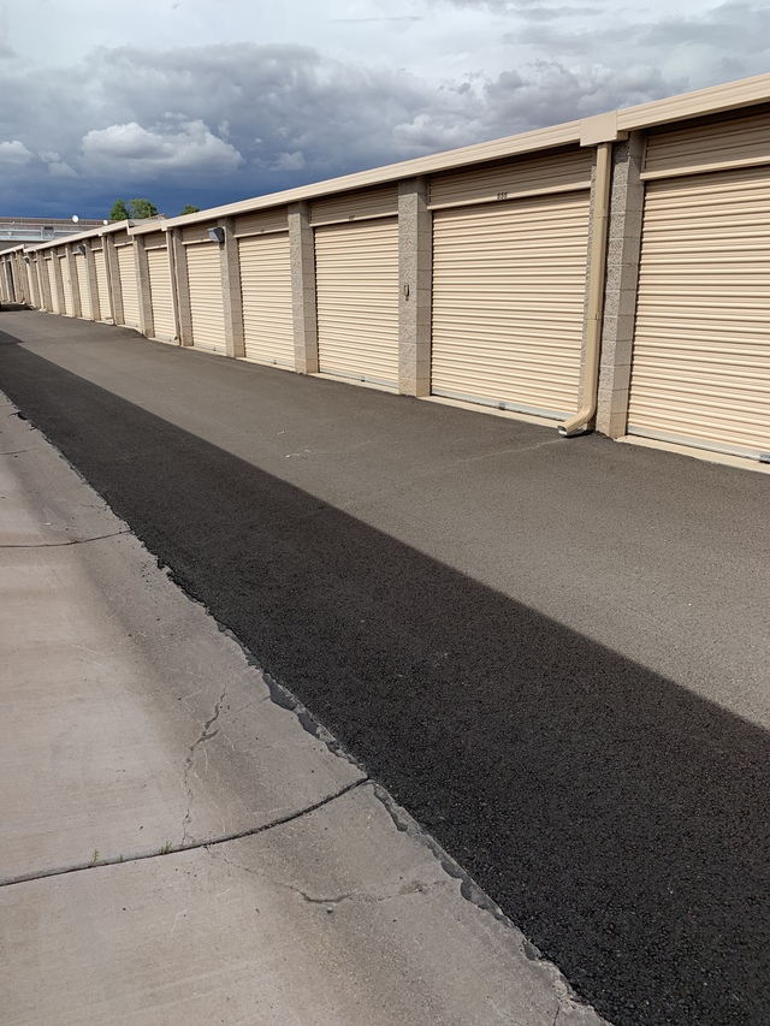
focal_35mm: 26
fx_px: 771
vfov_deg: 67.3
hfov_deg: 53.1
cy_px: 513
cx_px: 385
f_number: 1.8
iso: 25
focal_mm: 4.25
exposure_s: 1/2364
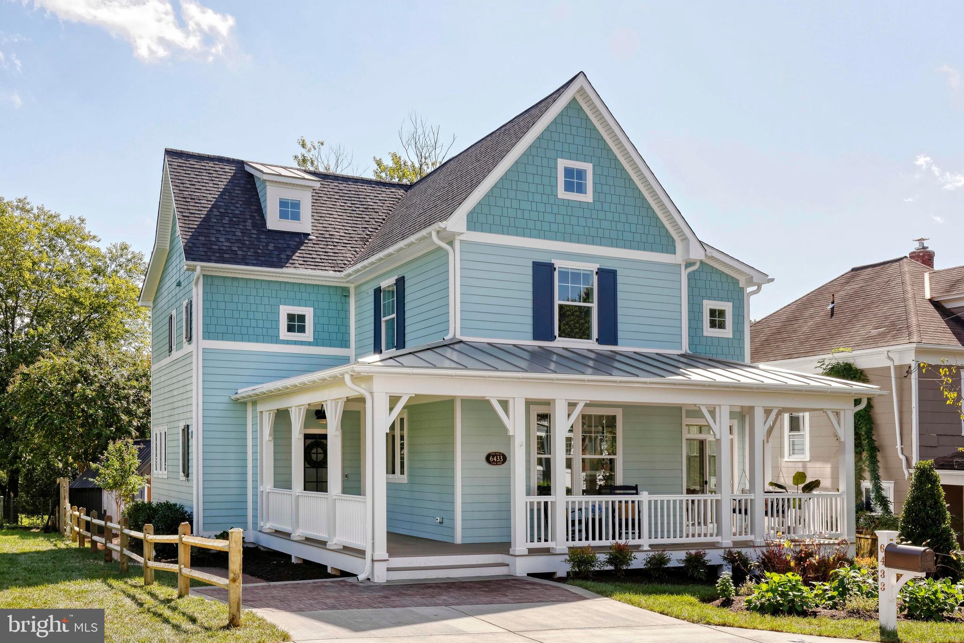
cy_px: 322
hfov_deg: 55.8
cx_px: 482
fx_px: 911
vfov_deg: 38.9
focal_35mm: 34
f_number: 14
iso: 320
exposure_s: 1/160
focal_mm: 34
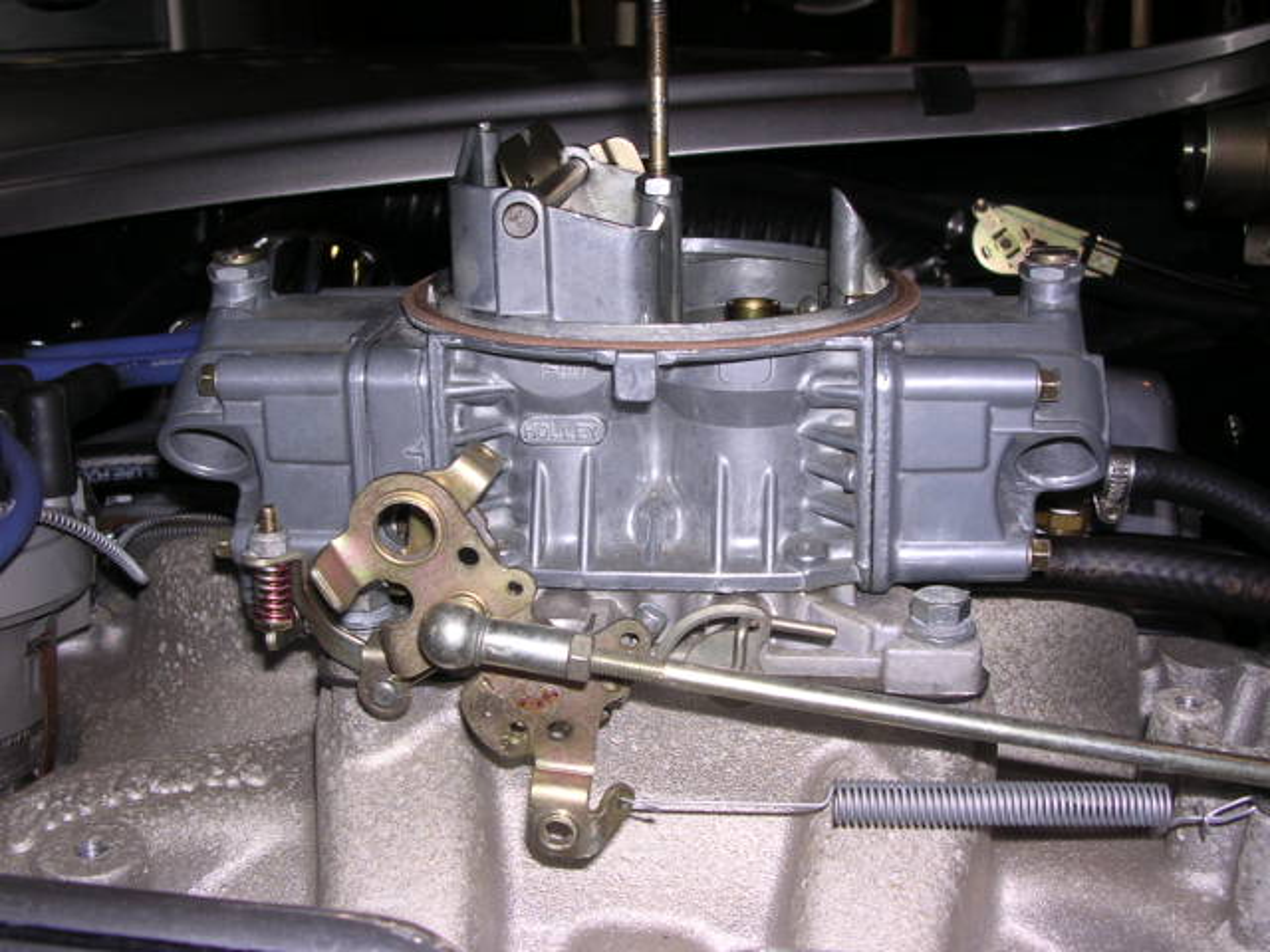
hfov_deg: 45.8
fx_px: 1504
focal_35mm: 41
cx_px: 635
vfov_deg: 35.1
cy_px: 476
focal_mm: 6.2
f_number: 2.9
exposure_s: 1/60.1
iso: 100
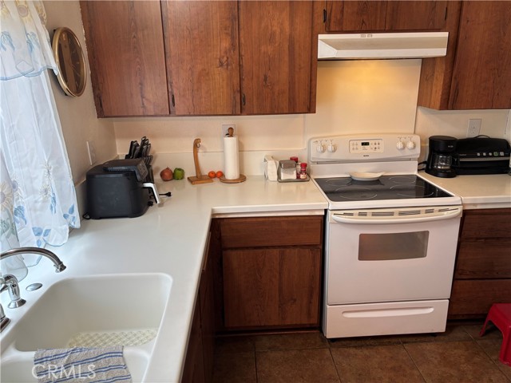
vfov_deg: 53.1
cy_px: 192
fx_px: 384
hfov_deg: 67.3
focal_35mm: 26
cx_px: 256
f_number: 1.6
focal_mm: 5.96
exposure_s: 1/60
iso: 80
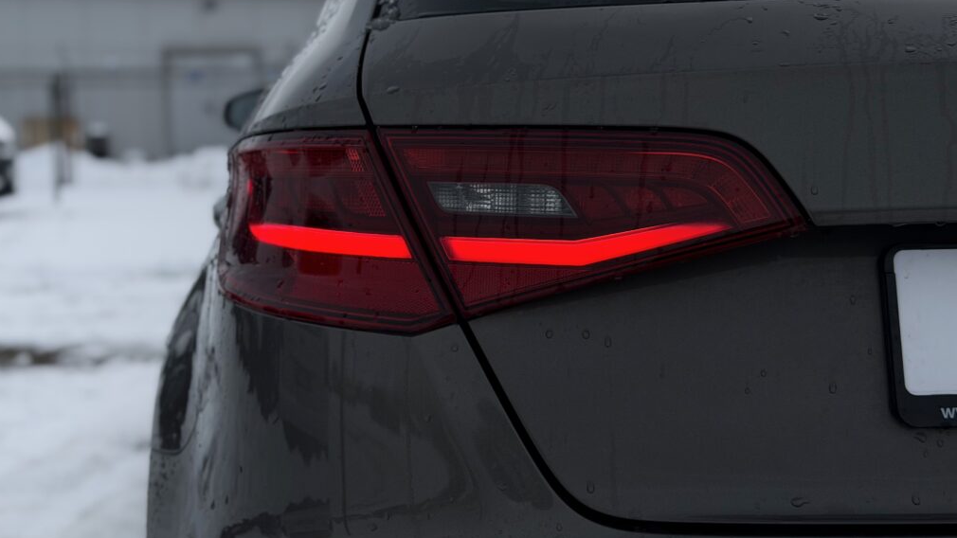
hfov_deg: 39.2
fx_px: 1345
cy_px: 232
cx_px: 479
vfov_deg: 22.6
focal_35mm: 53
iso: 80
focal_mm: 6.76
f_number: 1.78
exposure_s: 1/2577
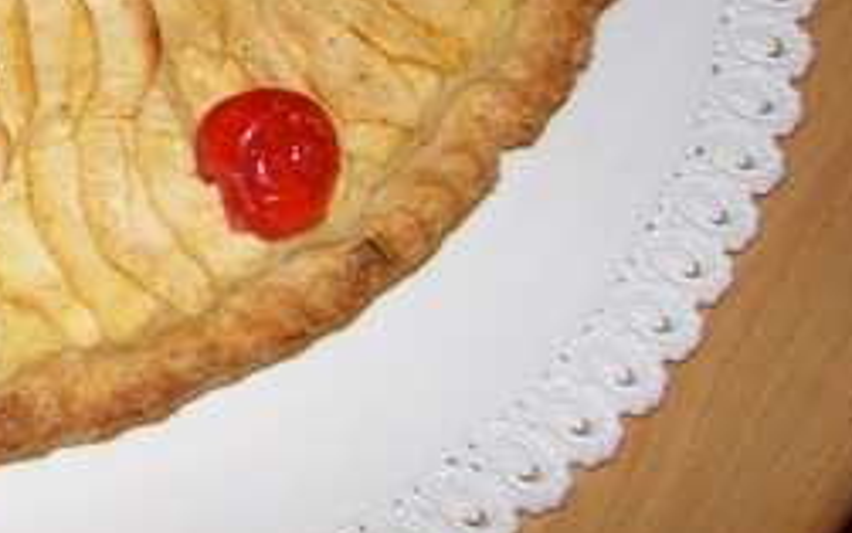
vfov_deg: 12.6
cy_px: -217
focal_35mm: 100
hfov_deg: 19.3
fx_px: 2322
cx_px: -224
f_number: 2.7
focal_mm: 6.1
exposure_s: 1/60
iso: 160
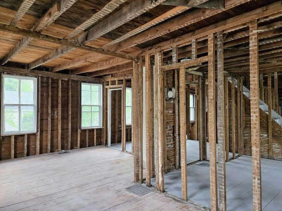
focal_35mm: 23
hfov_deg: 73.9
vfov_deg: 58.9
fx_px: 187
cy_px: 106
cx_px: 141
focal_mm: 5.4
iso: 320
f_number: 1.8
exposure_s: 1/120
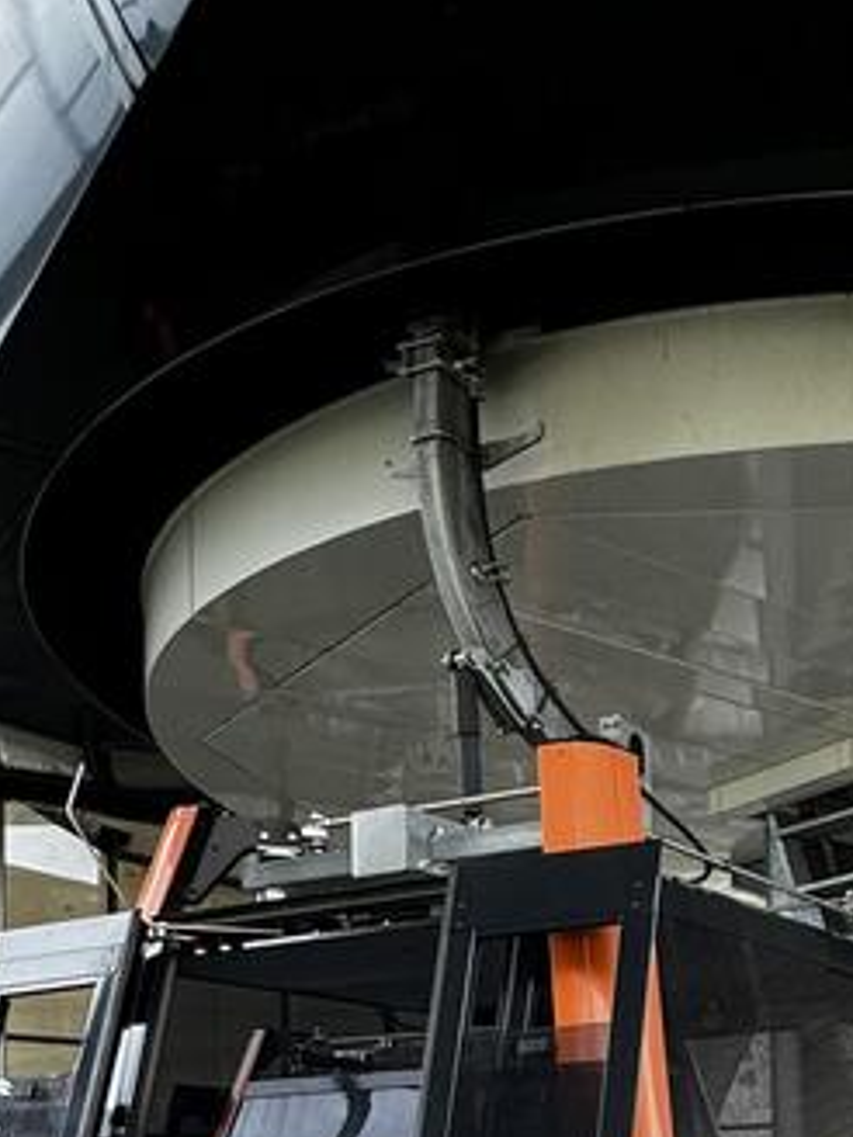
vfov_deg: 38.1
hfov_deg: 28.2
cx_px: 1049
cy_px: 1140
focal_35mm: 44
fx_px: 1446
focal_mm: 2.22
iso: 80
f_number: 2.2
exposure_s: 1/99
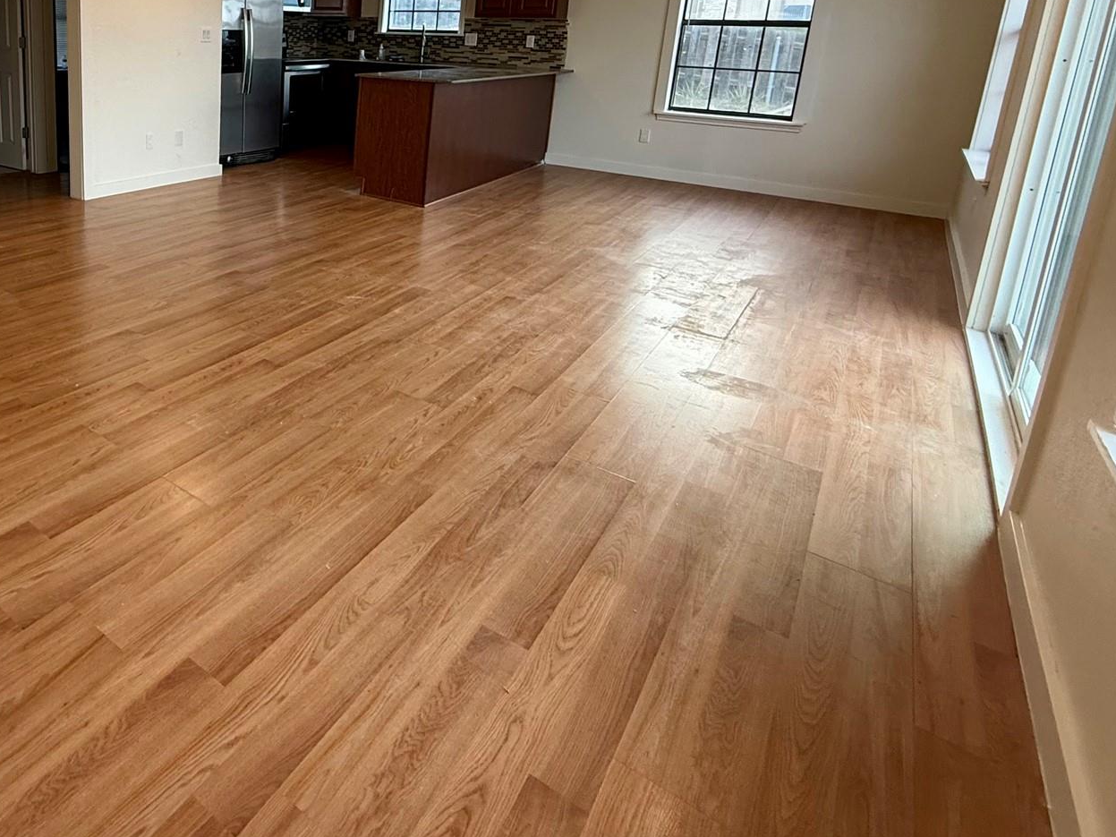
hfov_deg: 67.4
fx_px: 741
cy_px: 188
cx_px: 232
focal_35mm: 23
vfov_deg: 55.4
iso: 160
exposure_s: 1/99
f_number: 2.2
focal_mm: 2.22
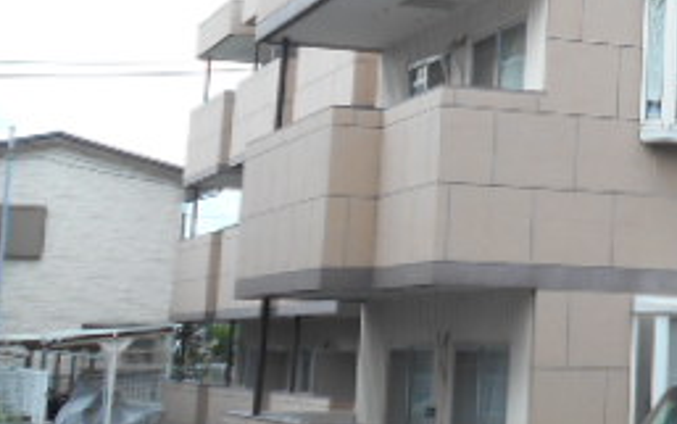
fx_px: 1902
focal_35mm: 103
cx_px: 793
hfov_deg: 19.1
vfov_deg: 12.4
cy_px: -97
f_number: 3.9
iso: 80
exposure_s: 1/250
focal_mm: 6.7
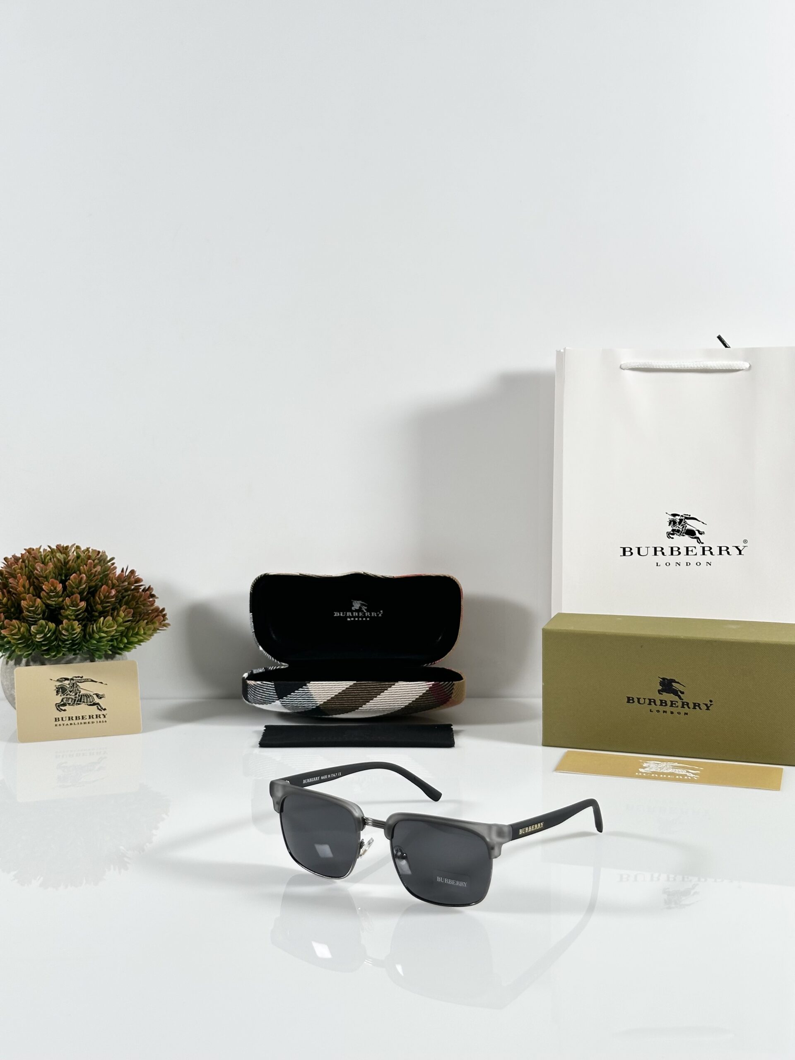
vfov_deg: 39.7
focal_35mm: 48
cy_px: 530
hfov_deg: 30.3
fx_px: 1470
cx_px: 398
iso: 50
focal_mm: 6.86
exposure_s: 1/50
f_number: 1.78
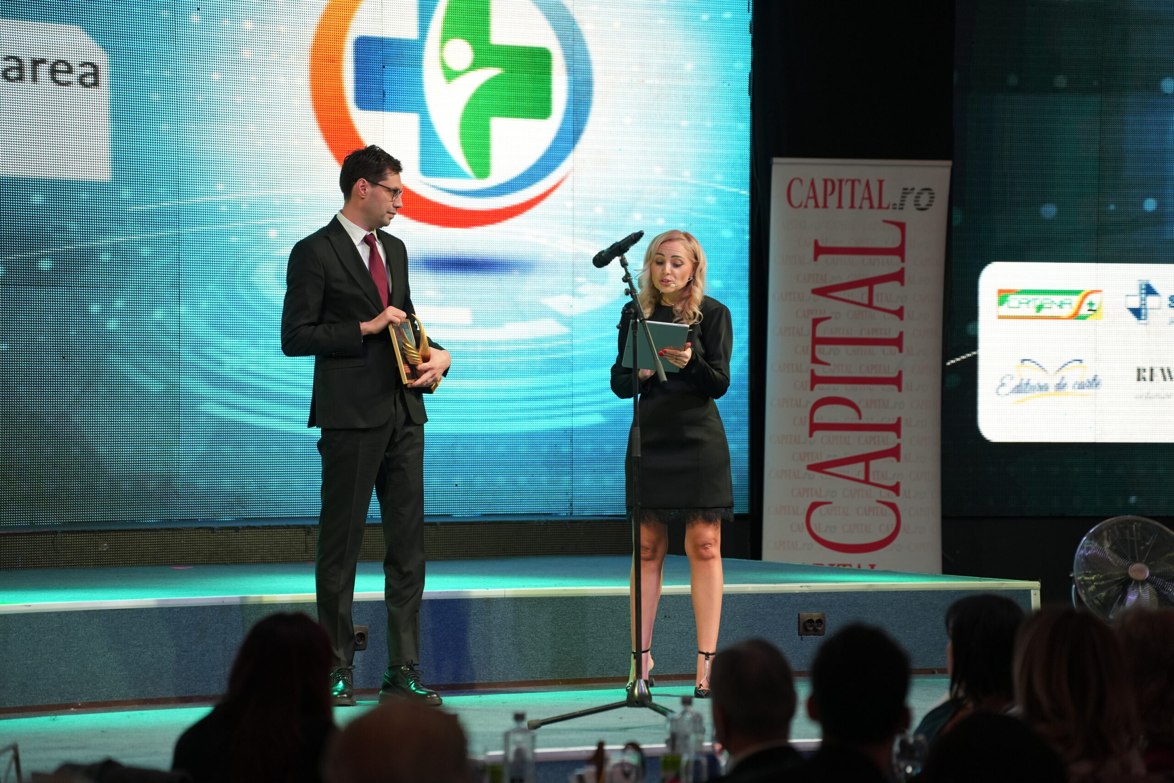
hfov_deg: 13.7
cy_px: 392
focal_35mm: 150
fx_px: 4892
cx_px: 587
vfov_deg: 9.1
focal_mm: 150
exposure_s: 1/125
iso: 2000
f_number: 3.5
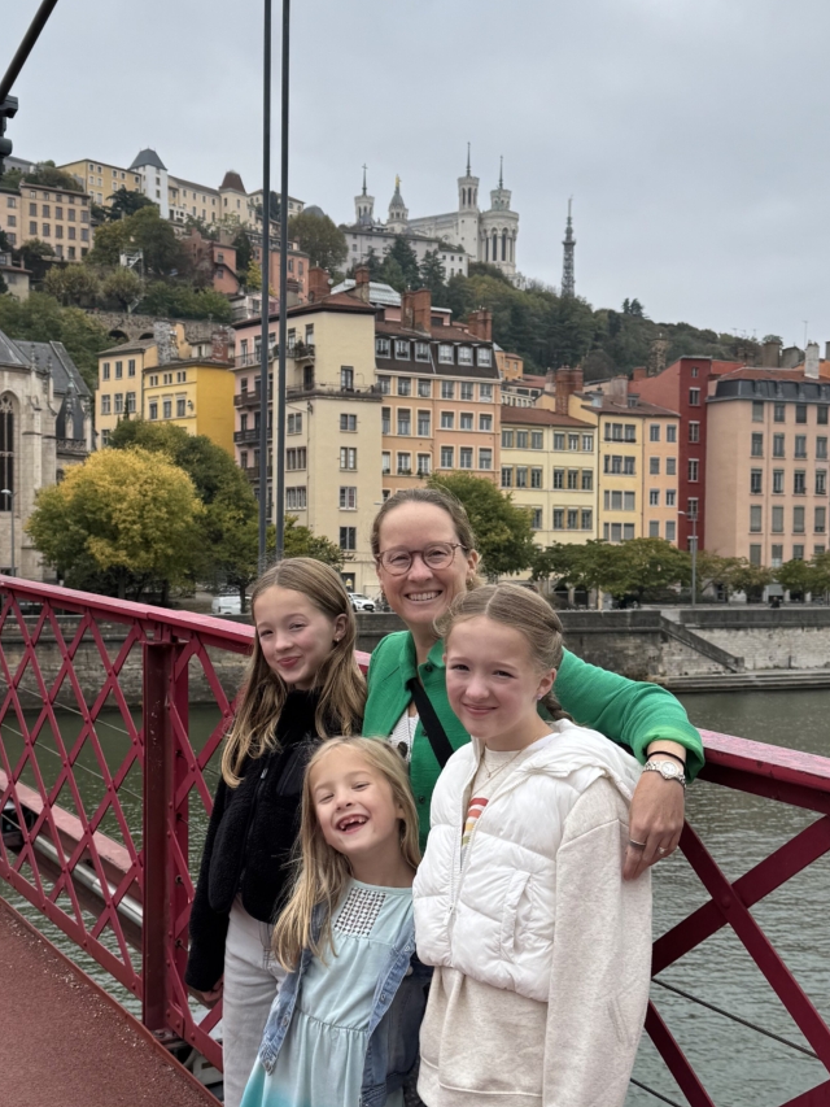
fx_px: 1438
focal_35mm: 45
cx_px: 406
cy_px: 596
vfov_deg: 42.0
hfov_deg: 32.2
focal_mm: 6.76
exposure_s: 1/1597
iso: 80
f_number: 1.78
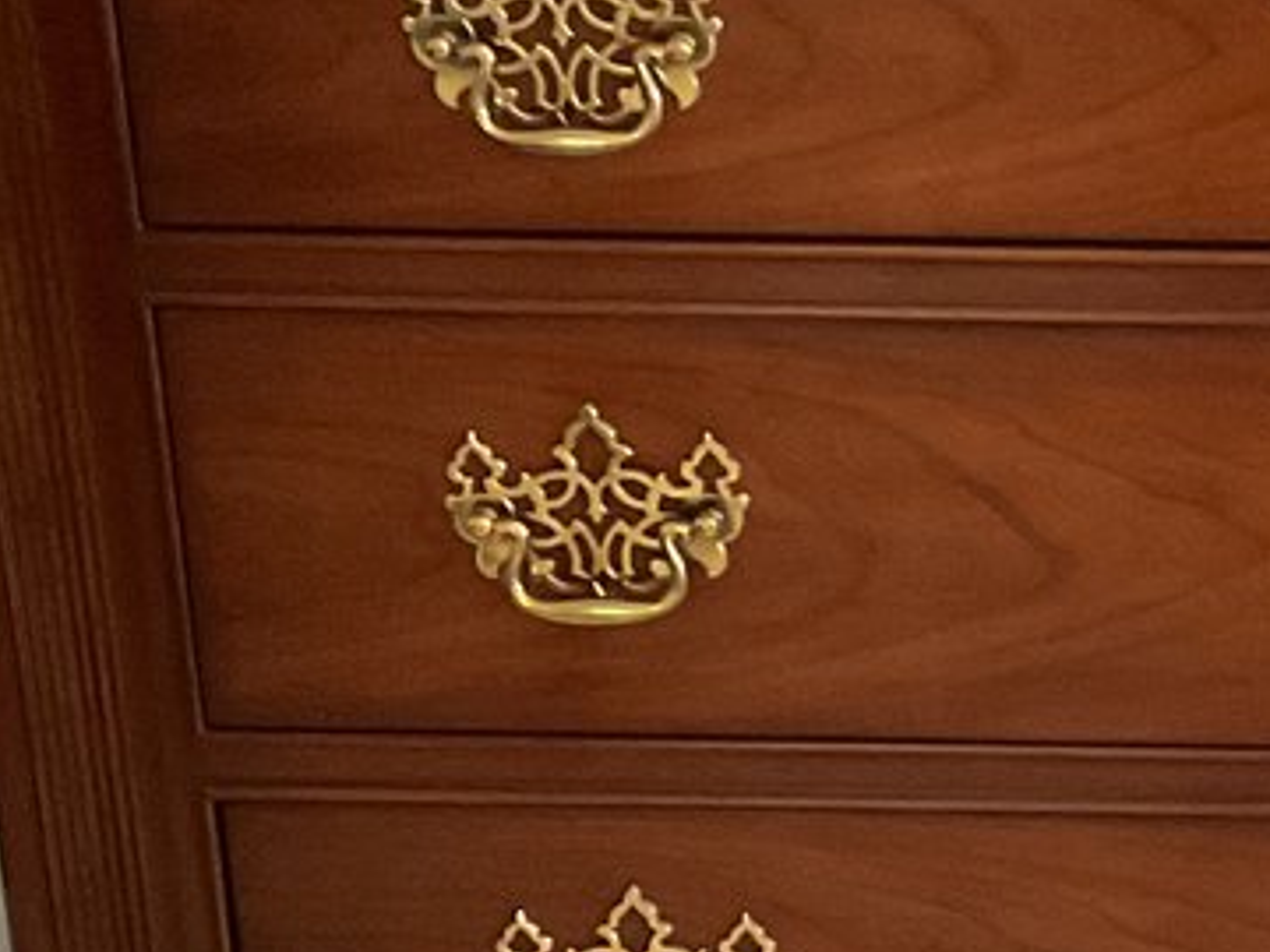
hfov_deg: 15.7
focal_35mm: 122
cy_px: 520
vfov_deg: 12.1
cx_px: 1388
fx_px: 4476
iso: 250
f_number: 1.8
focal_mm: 3
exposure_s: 1/30
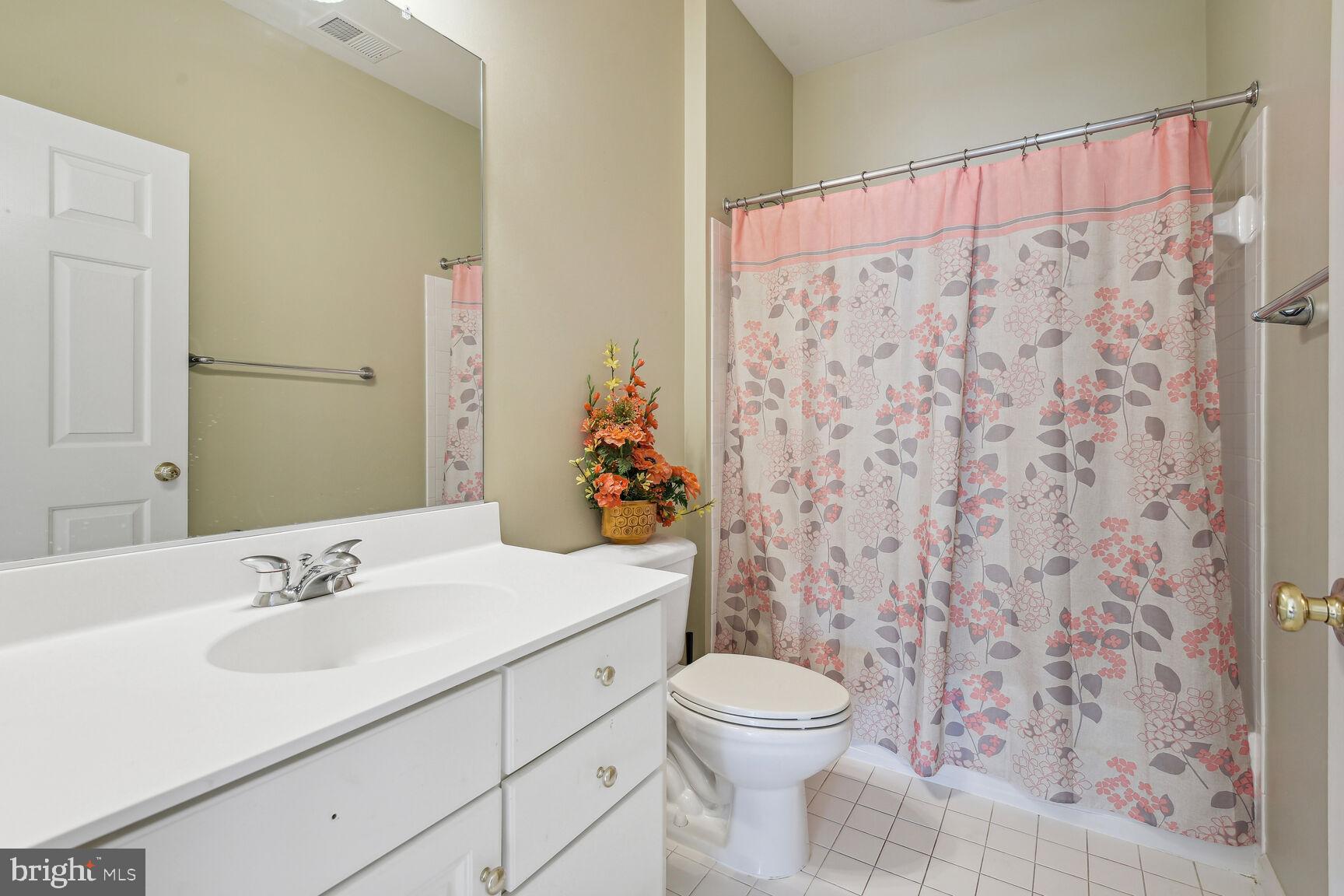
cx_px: 672
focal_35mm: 16
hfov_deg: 96.7
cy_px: 448
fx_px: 597
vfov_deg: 73.7
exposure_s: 1/2
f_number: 8
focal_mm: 16
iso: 400
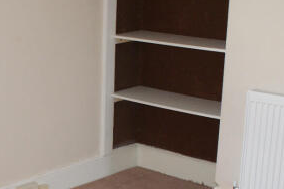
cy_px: 147
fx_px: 600
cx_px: 52
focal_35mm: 76
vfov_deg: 17.8
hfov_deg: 26.1
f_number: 5
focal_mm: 30
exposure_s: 1/125
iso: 800
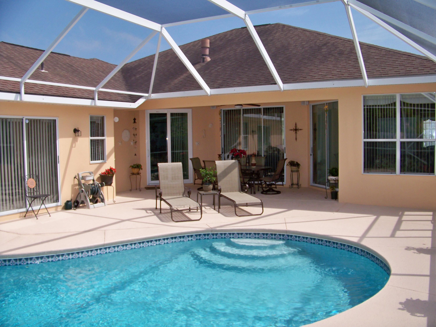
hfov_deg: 55.4
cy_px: 164
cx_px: 218
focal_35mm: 33
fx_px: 416
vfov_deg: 42.9
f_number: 2.8
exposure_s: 1/1000
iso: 64
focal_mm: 5.85
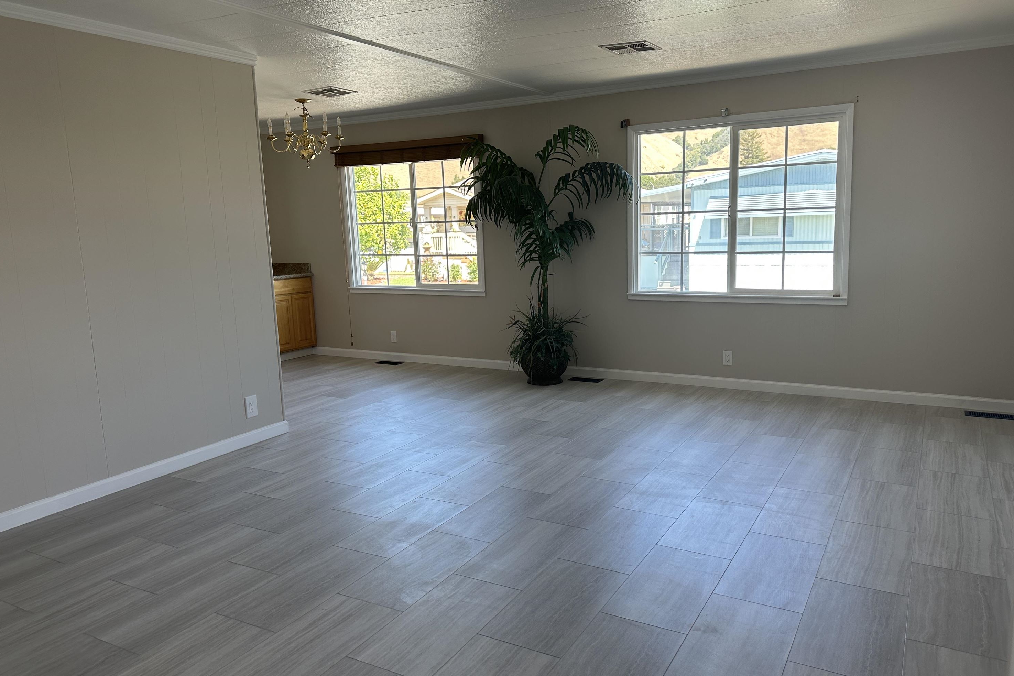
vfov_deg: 49.5
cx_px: 515
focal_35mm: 26
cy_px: 329
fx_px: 732
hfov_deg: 69.4
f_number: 1.78
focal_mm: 6.86
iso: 80
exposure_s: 1/211
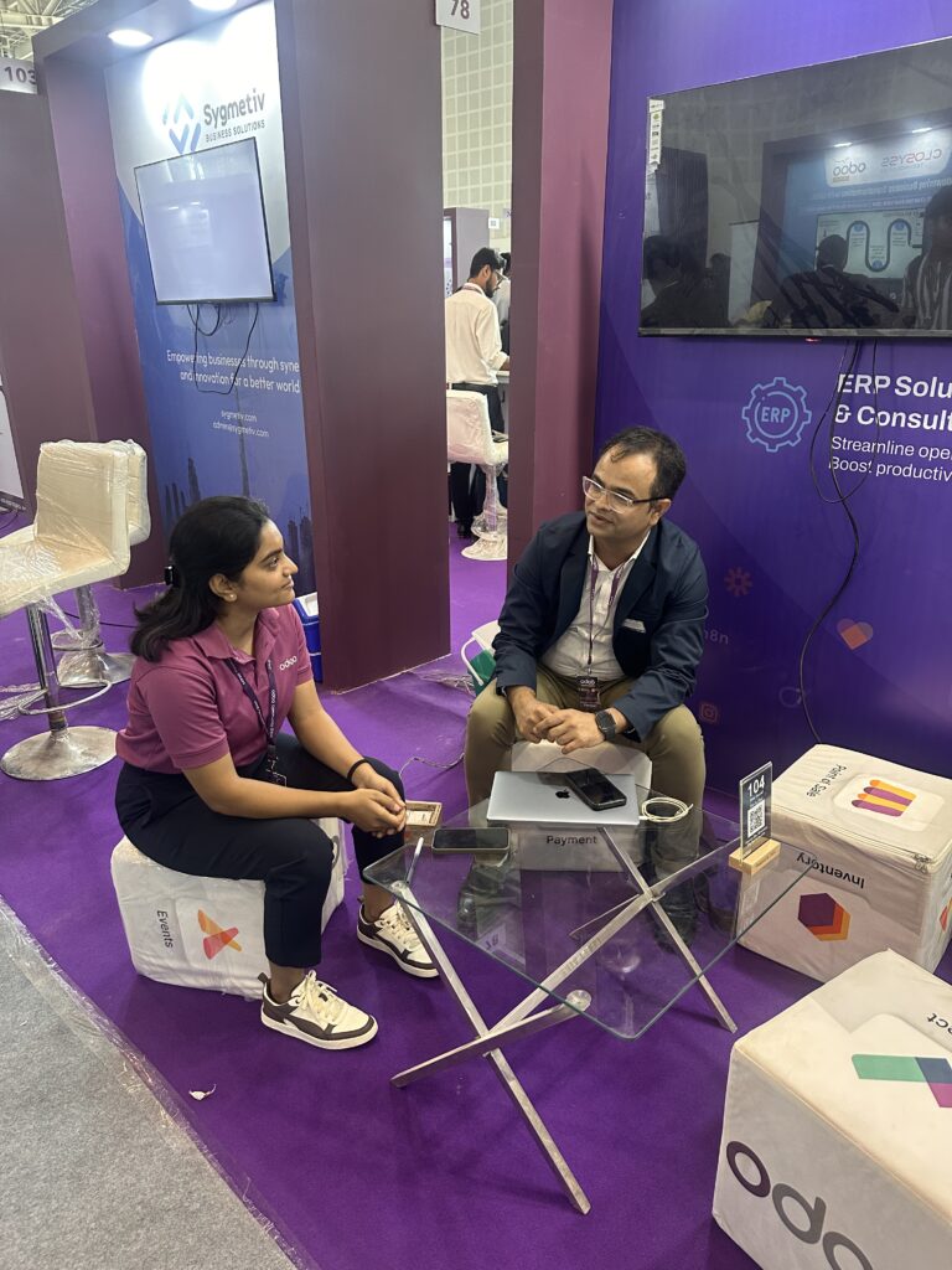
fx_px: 880
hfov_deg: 56.8
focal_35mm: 24
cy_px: 635
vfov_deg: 71.6
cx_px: 476
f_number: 1.78
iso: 400
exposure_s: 1/50
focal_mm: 6.86
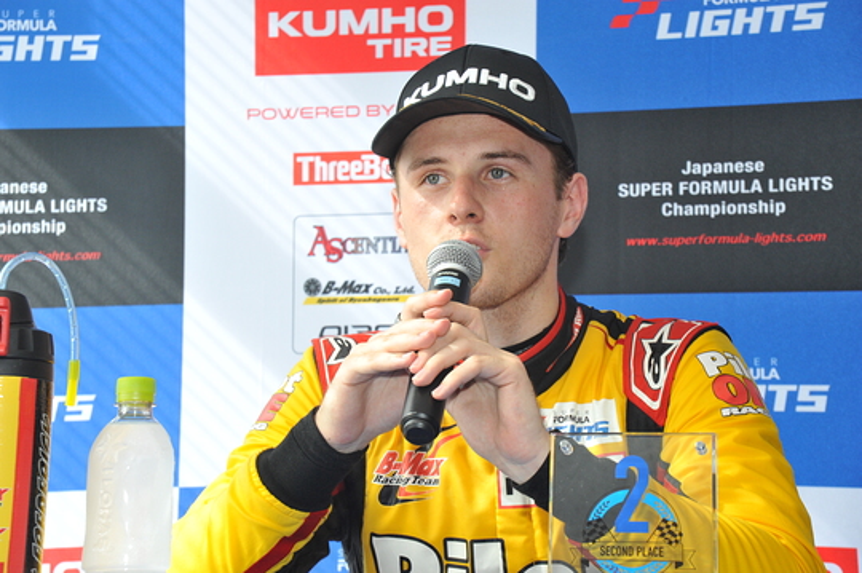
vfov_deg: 10.9
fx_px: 2990
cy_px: 286
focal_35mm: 125
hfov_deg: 16.4
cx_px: 431
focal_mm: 125
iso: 1600
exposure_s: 1/250
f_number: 13
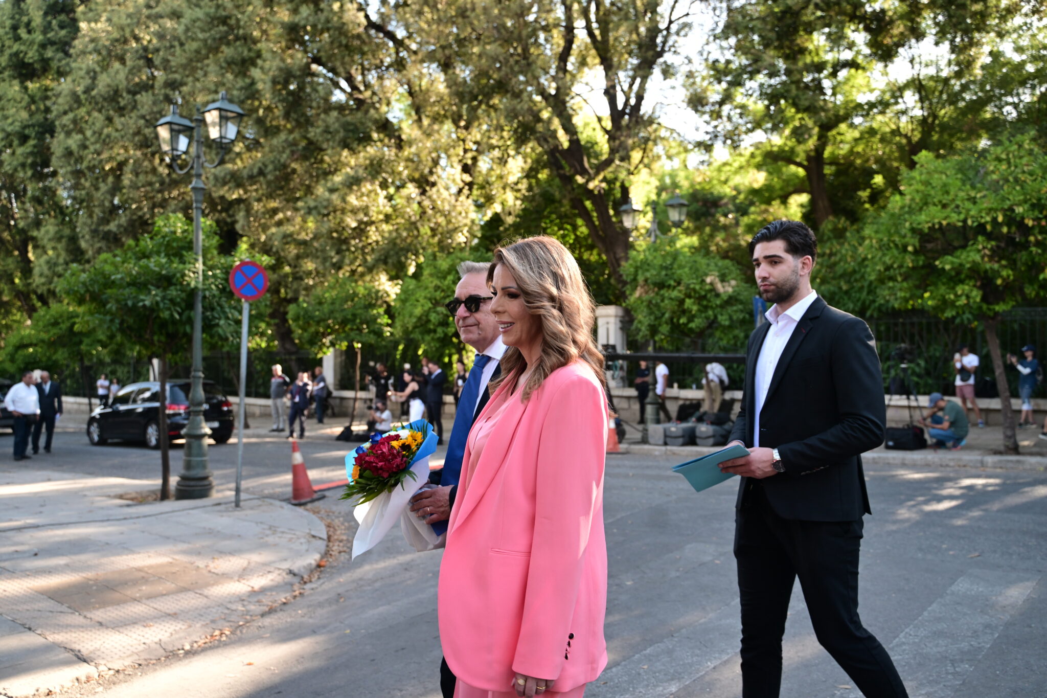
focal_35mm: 30
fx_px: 887
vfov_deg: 43.0
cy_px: 349
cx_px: 524
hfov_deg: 61.1
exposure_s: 1/320
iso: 400
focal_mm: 30.5
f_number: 3.5
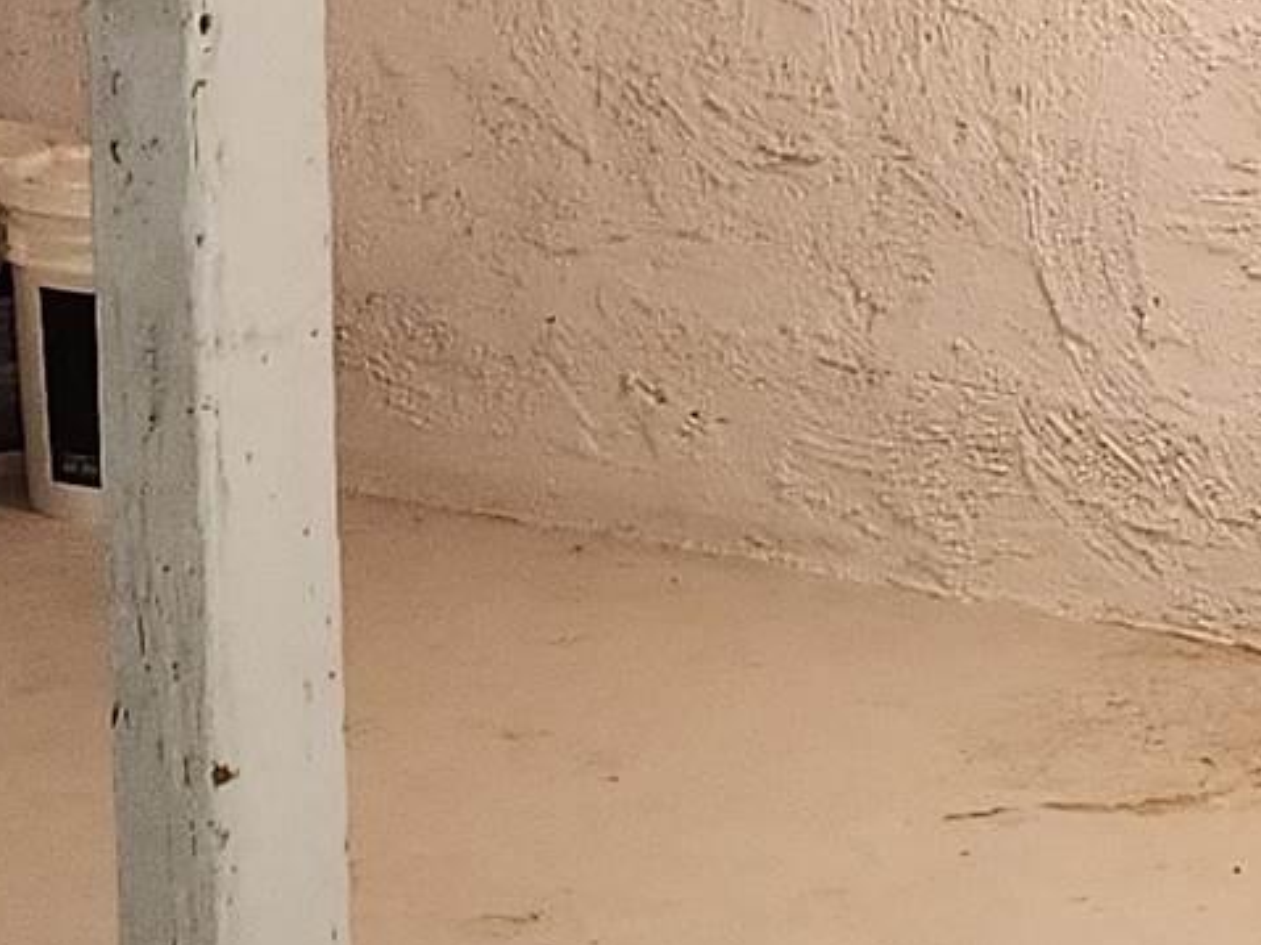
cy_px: 877
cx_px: 1945
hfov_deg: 12.2
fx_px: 5609
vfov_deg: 9.6
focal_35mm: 154
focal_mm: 5
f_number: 1.8
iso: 100
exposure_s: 1/40
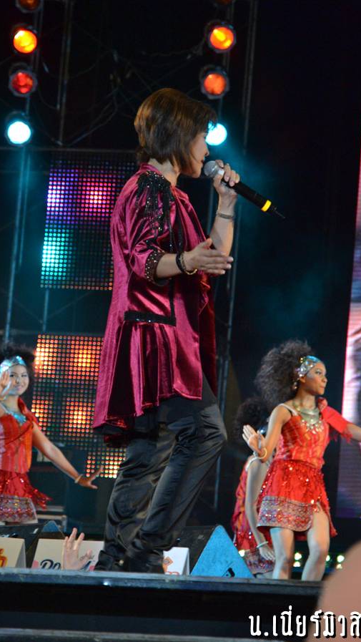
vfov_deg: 13.0
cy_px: 321
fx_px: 2815
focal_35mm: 166
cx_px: 167
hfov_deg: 7.3
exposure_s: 1/160
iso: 3200
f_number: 5.6
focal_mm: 105
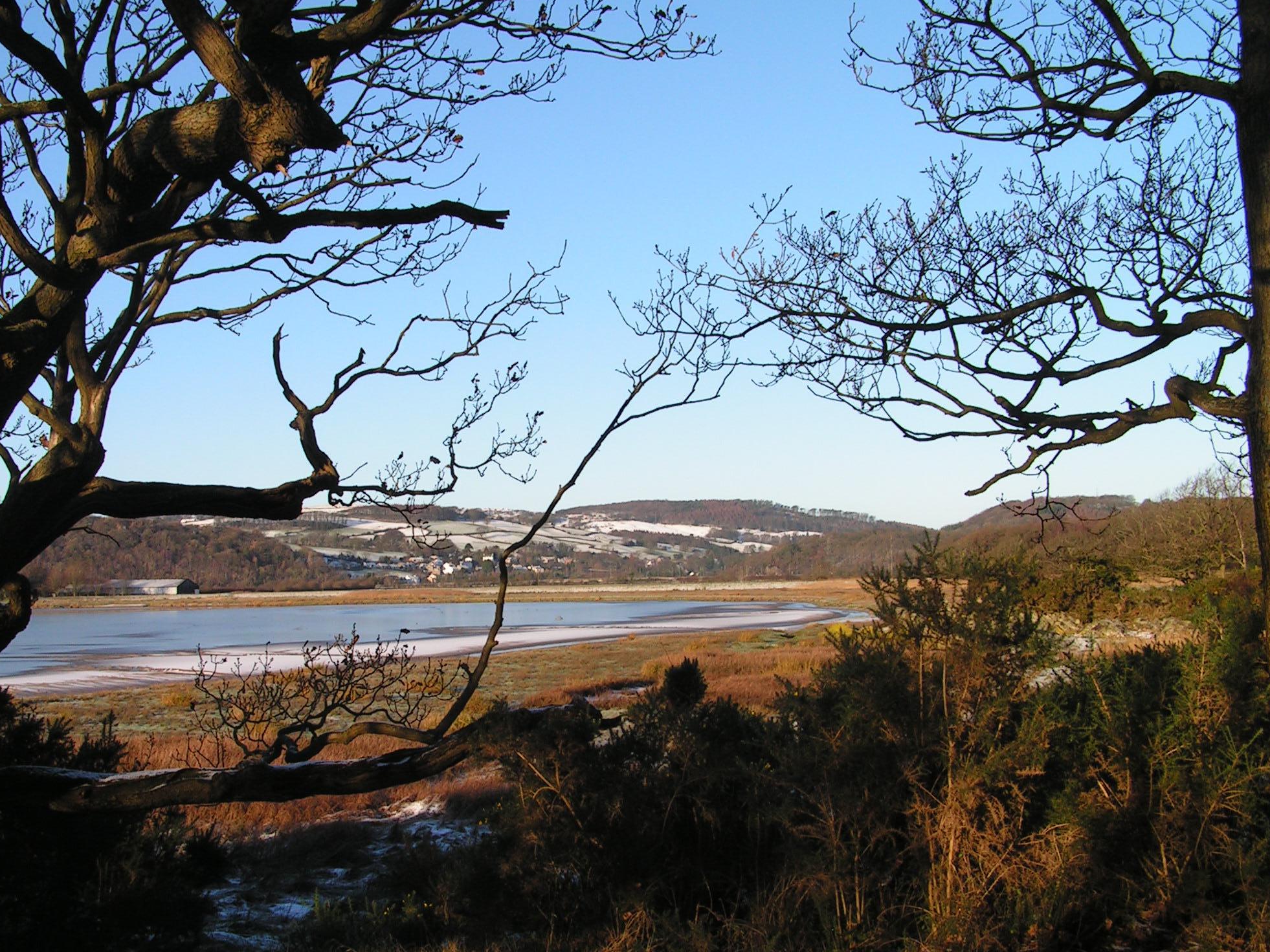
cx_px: 544
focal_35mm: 44
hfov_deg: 42.8
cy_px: 520
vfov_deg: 32.9
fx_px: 1614
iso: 50
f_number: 5.6
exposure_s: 1/200
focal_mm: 6.3
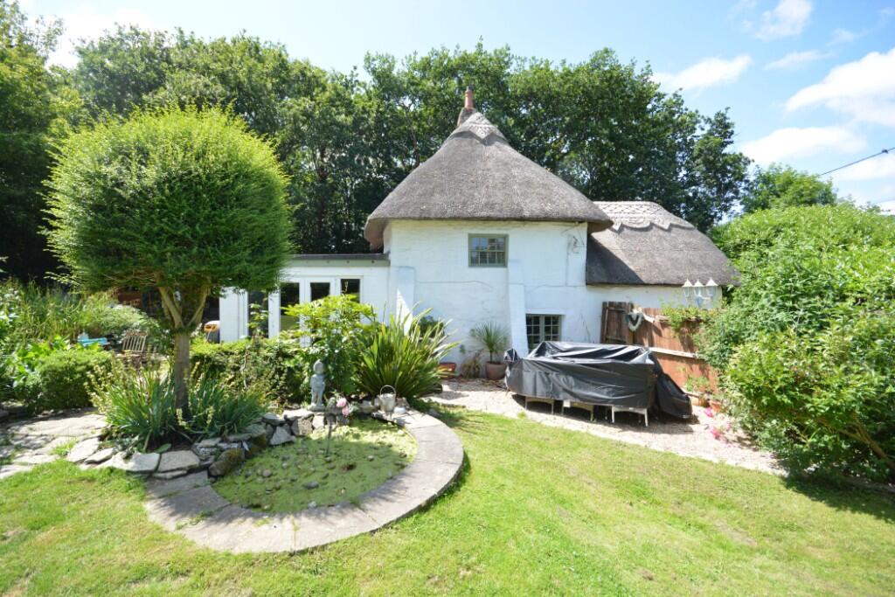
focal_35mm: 15
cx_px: 448
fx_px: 373
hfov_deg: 100.4
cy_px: 298
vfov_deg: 77.3
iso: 400
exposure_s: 1/320
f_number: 8
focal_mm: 10
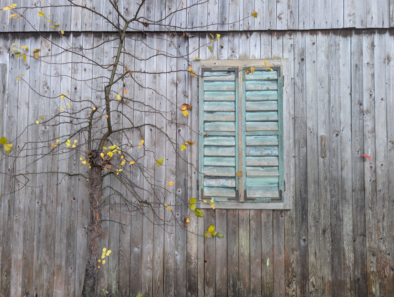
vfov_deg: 56.9
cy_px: 148
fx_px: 274
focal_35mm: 24
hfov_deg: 71.5
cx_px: 197
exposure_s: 1/35.7
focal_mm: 6.9
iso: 23
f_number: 1.68
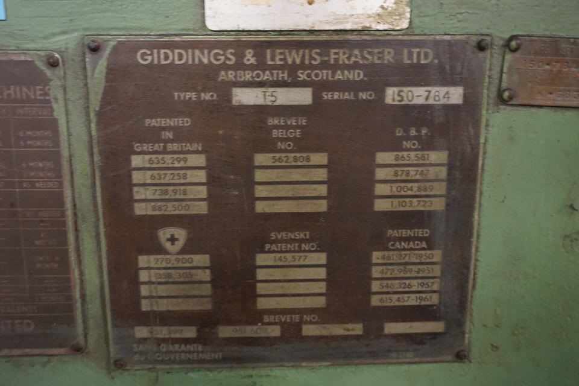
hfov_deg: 55.1
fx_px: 555
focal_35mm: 34
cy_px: 193
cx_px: 290
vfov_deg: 38.4
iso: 3200
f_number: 4
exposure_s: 1/20
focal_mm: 23
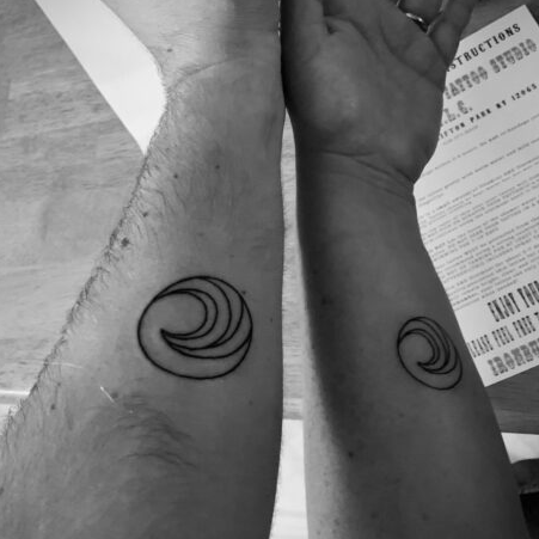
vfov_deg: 48.4
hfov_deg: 48.4
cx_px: 275
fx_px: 599
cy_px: 279
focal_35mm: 34
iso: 640
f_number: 1.8
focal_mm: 4.25
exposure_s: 1/24
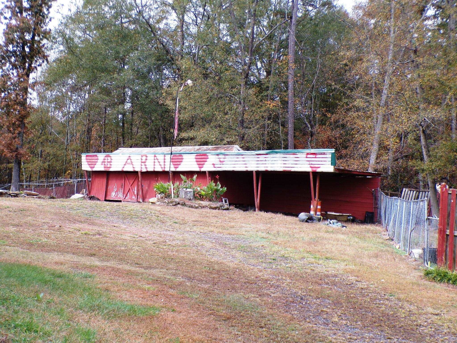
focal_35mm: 49
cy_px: 172
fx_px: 647
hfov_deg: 38.9
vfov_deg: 29.7
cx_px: 228
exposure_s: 1/250
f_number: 3.5
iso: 100
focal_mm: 8.7
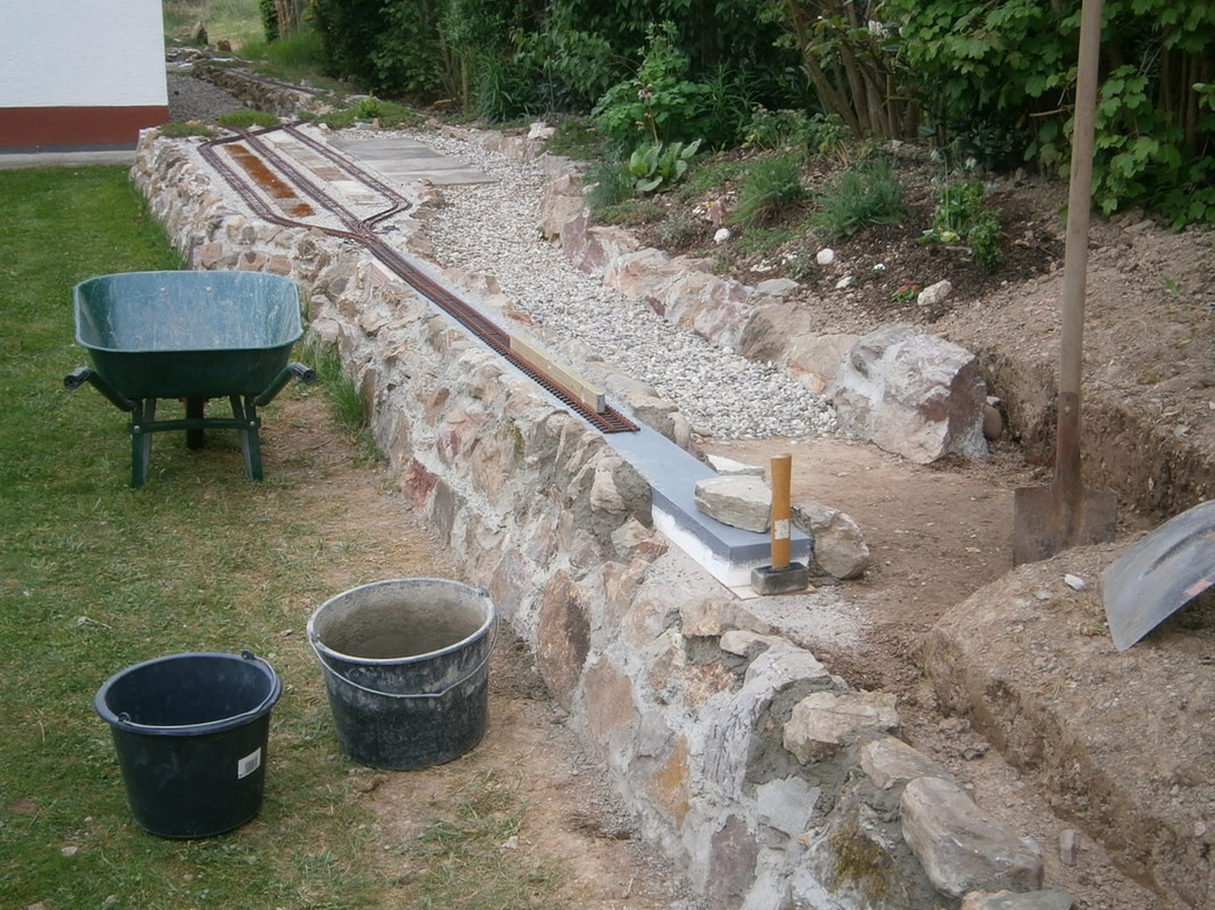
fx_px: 1684
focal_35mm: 48
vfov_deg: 30.2
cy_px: 447
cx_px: 612
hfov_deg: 39.7
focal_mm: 8.3
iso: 80
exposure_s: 1/50
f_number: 3.4
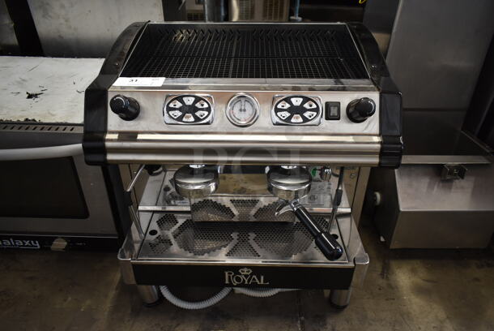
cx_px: 247
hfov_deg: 67.3
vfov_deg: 48.0
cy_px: 166
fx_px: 371
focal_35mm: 27
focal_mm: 18
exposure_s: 1/30
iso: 560
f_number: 3.5
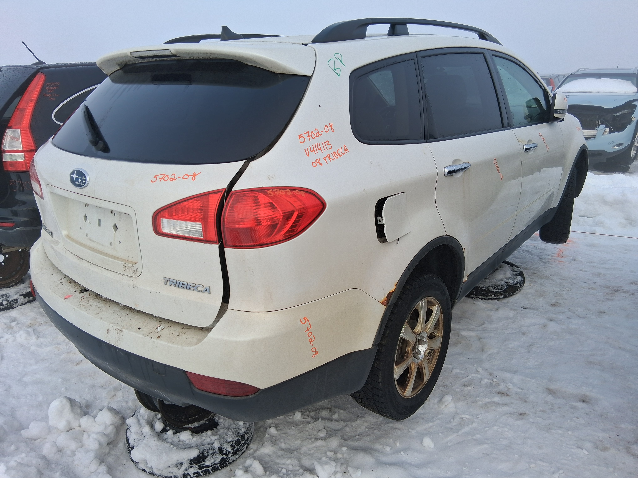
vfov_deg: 53.1
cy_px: 239
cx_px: 319
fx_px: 479
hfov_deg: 67.3
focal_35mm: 26
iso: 25
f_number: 1.8
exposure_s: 1/328
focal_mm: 3.98
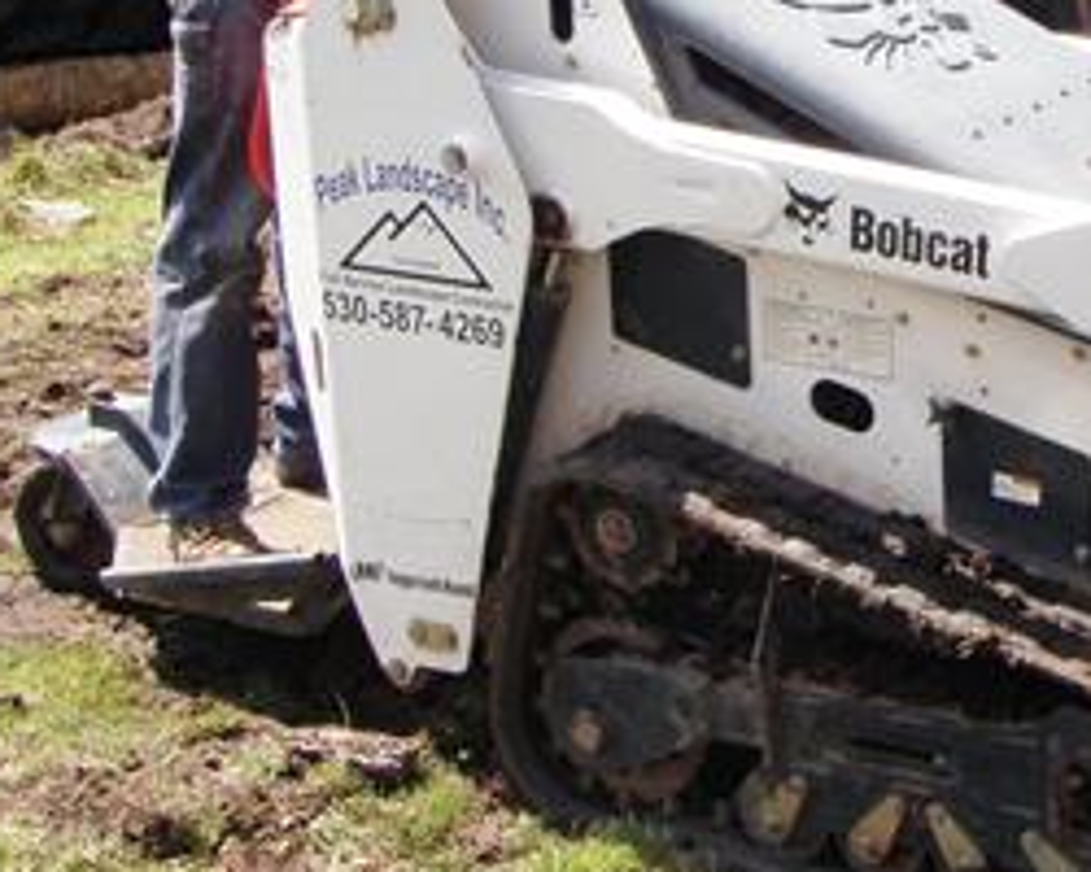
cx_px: 991
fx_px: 3067
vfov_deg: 16.1
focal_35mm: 95
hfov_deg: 19.8
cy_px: 205
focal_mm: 6.7
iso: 80
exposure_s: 1/400
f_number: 3.5
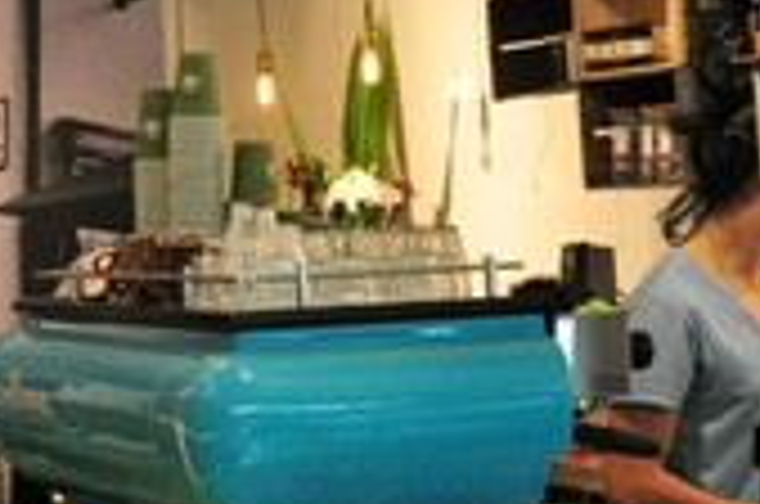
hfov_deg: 18.5
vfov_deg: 12.3
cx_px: 400
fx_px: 2339
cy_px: 317
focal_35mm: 111
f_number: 7.1
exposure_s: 1/160
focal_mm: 26
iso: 1600
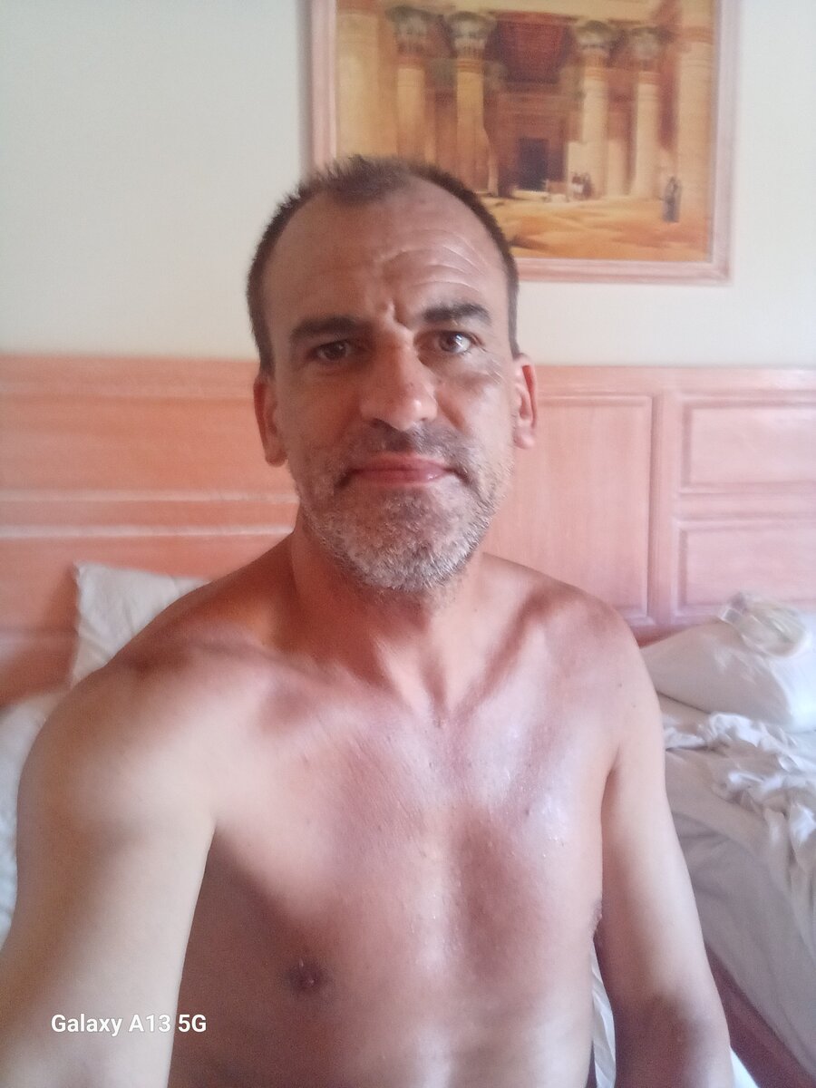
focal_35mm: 25
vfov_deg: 69.4
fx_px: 786
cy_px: 544
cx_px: 408
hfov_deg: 54.9
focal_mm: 2.66
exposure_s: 1/25
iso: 200
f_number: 2
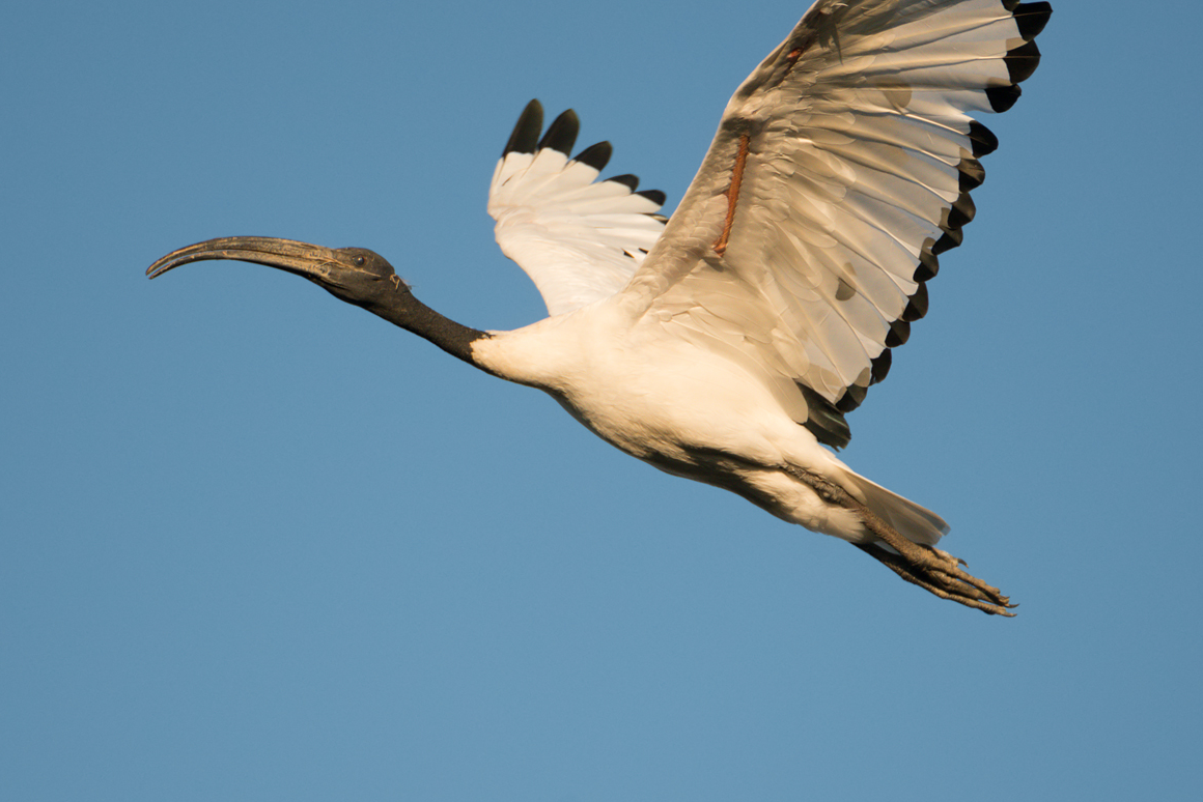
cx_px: 299
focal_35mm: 930
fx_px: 31083
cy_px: 374
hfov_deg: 2.2
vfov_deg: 1.5
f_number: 8
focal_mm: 600
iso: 800
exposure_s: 1/2500
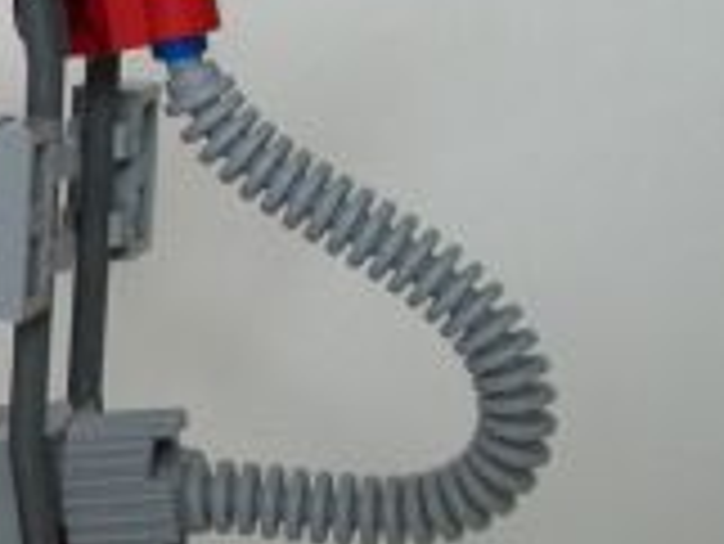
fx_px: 3328
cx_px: -504
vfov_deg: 9.3
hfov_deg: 11.6
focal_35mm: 159
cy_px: 297
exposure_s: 1/8
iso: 160
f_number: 3.2
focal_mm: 7.1
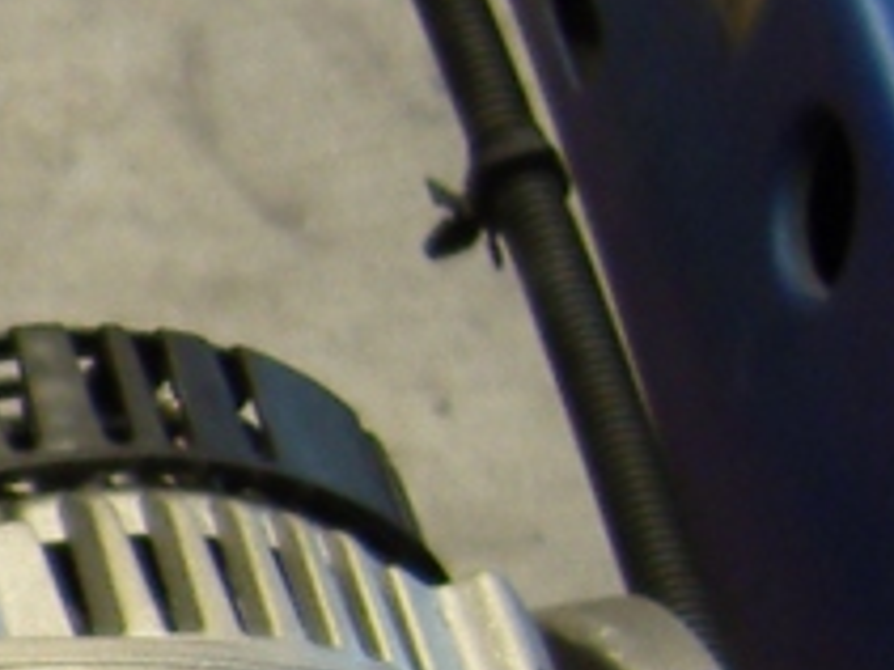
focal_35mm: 206
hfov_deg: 8.5
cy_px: 780
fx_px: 5317
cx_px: -1487
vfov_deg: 7.2
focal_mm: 7.3
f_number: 2.8
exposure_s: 1/40
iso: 125
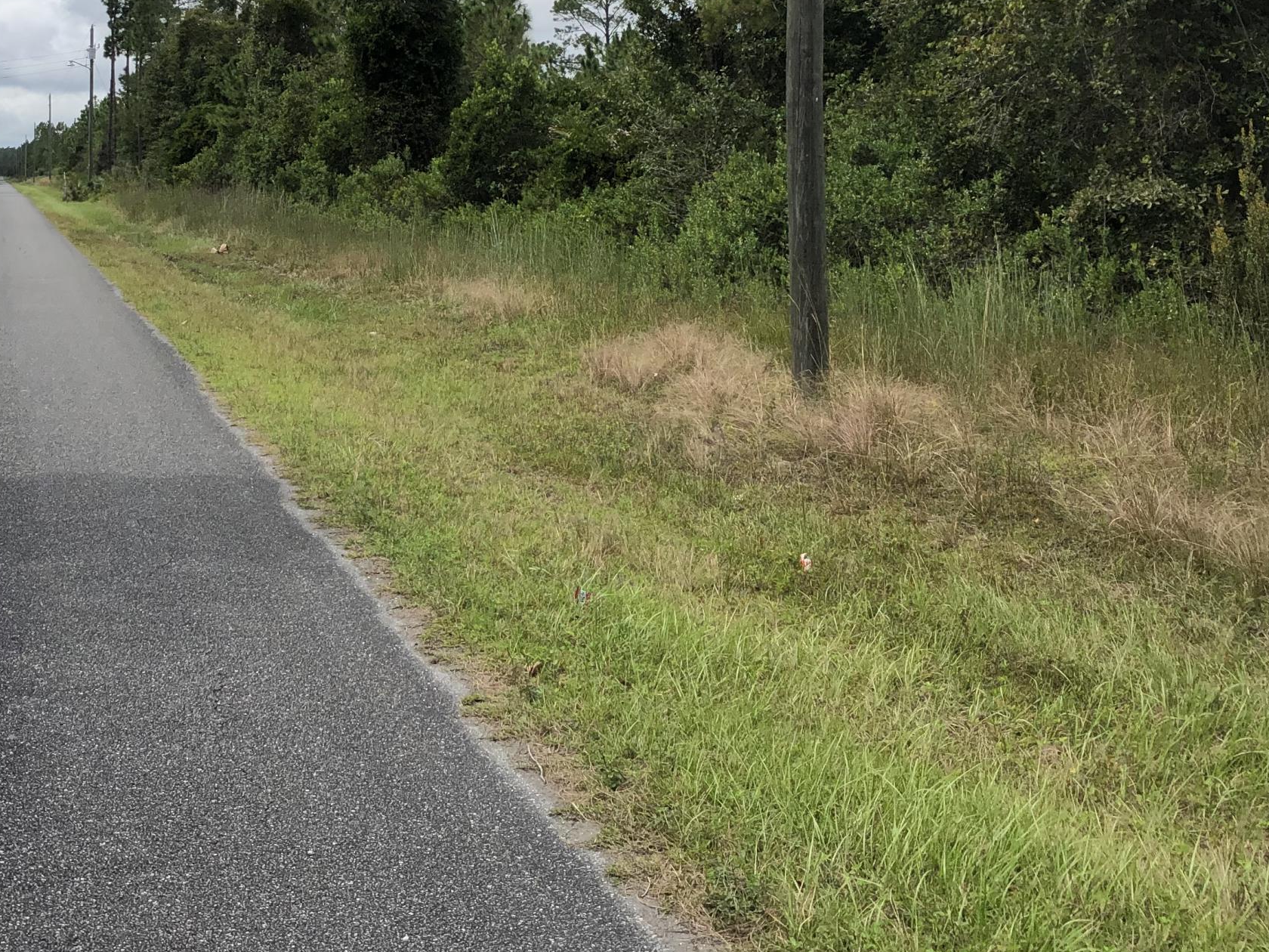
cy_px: 131
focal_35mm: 50
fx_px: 1833
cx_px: 447
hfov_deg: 37.9
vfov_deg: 28.2
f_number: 1.8
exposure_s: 1/2288
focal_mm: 3.99
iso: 20
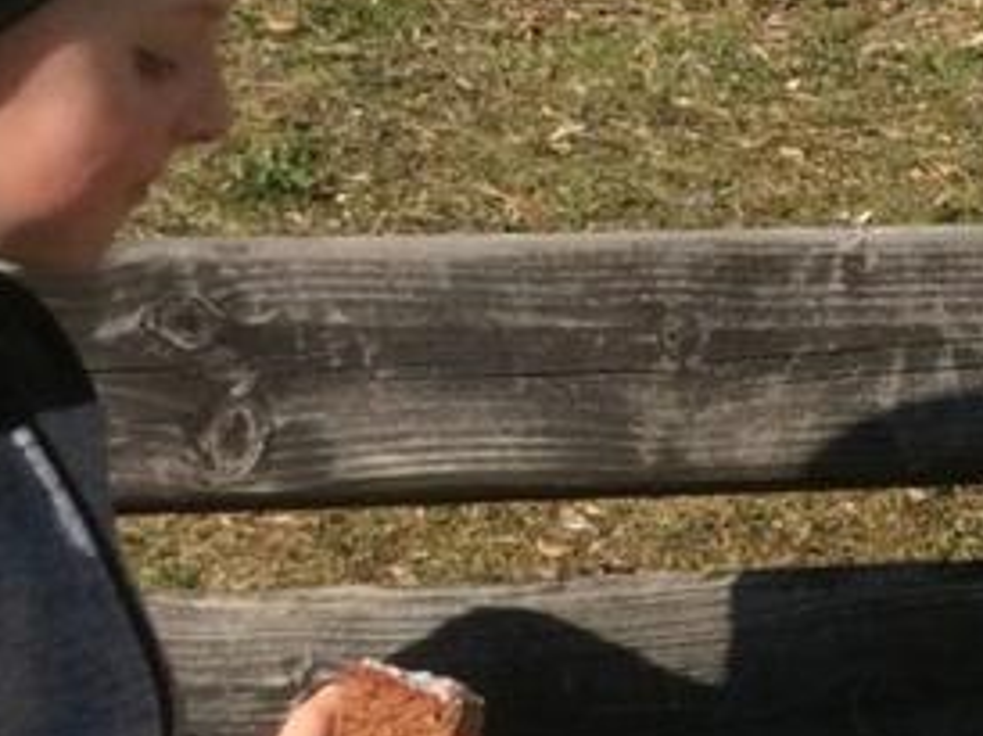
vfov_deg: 9.4
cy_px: 713
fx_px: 4426
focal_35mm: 156
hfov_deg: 12.2
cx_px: 1335
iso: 32
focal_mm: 3.3
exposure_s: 1/1789
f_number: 2.4
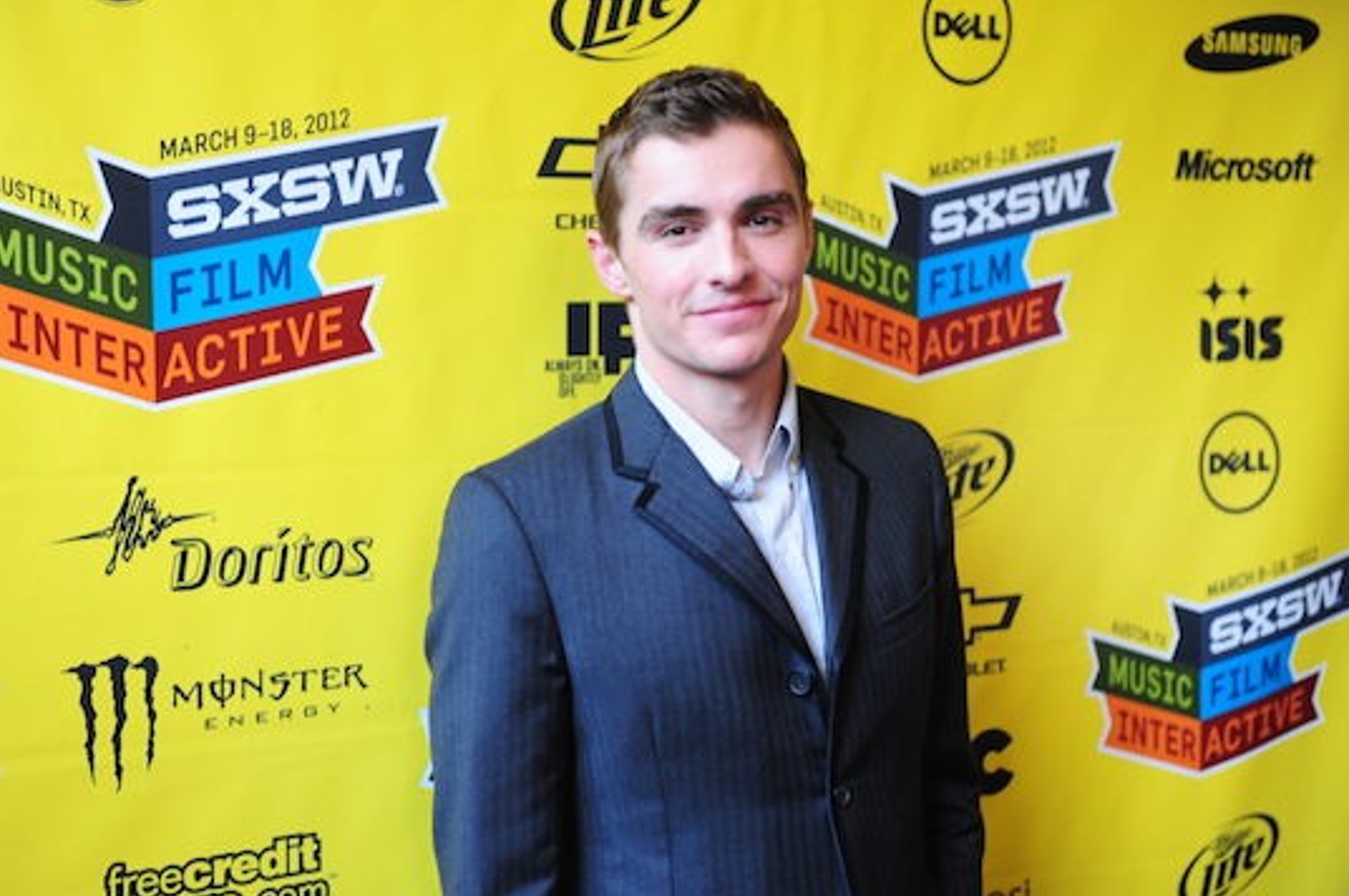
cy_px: 495
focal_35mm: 56
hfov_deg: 35.7
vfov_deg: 24.1
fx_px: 2096
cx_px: 634
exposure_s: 1/80
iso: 1600
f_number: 3.2
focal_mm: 50
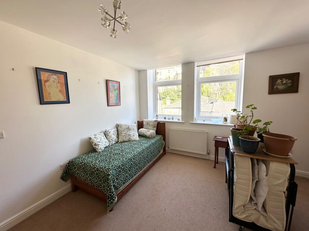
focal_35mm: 14
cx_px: 154
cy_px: 116
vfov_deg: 85.7
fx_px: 125
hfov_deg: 102.1
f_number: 2.2
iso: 40
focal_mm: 2.22
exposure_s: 1/128
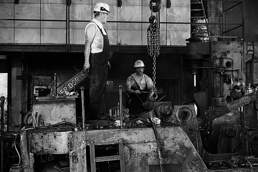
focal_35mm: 70
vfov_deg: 19.4
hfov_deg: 28.9
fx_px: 501
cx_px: 129
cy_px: 86
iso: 1600
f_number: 4.8
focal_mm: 70
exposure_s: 1/25
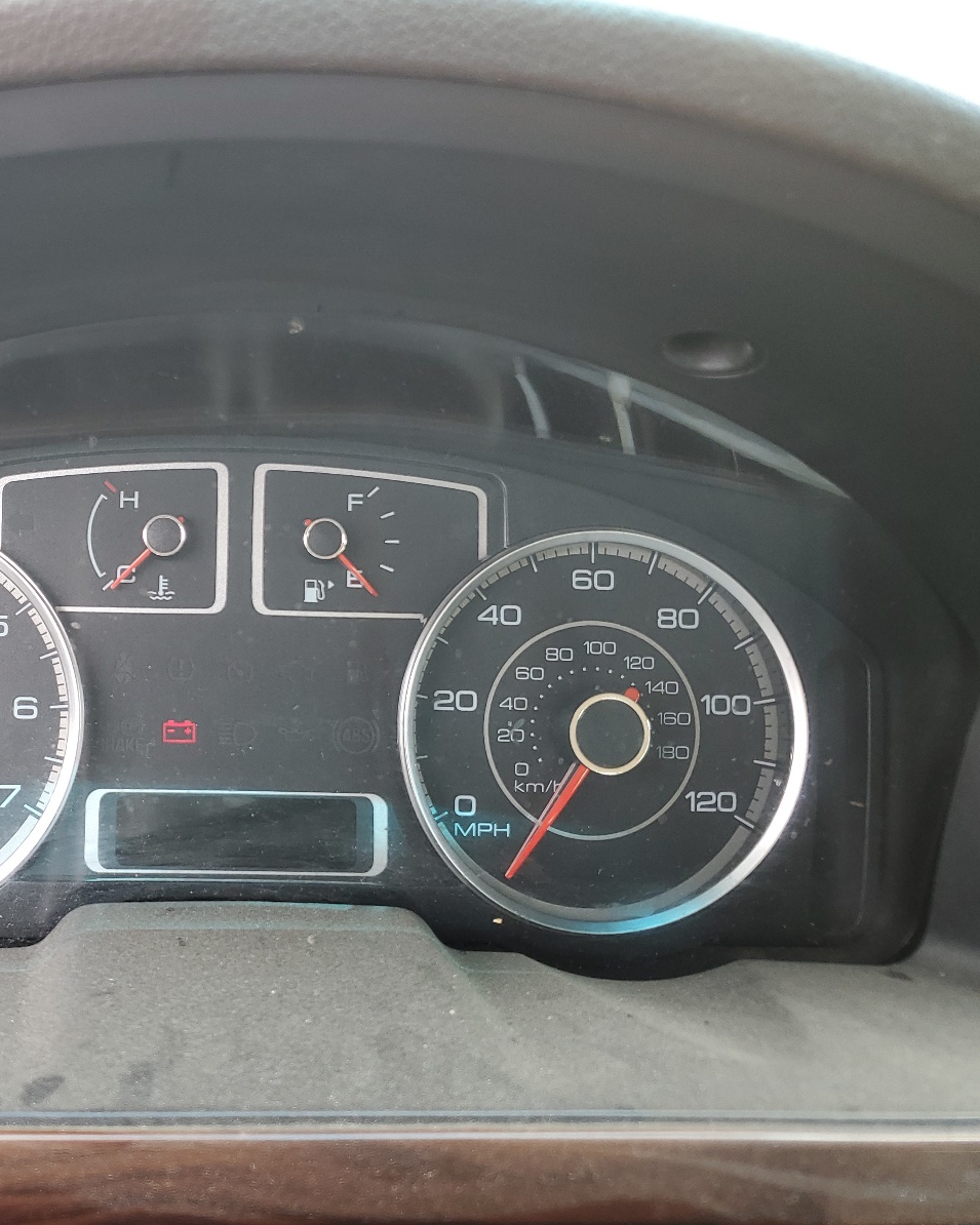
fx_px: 1233
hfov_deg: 41.0
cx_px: 161
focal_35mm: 34
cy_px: 612
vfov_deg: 52.8
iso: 53
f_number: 1.5
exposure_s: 1/120
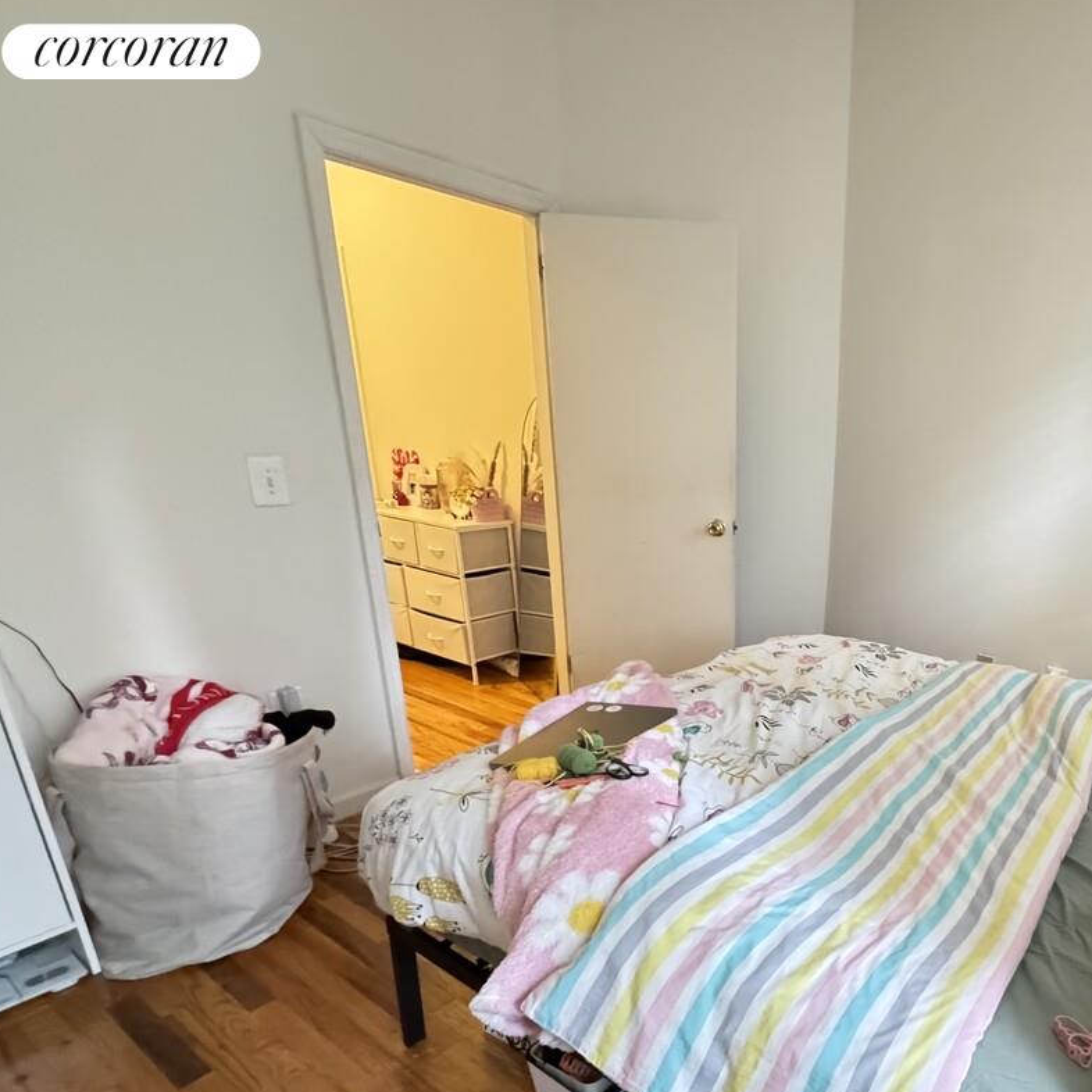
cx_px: 872
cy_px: 663
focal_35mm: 21
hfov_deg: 65.7
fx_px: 749
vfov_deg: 71.3
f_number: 2.2
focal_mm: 2.22
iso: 1600
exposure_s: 1/40
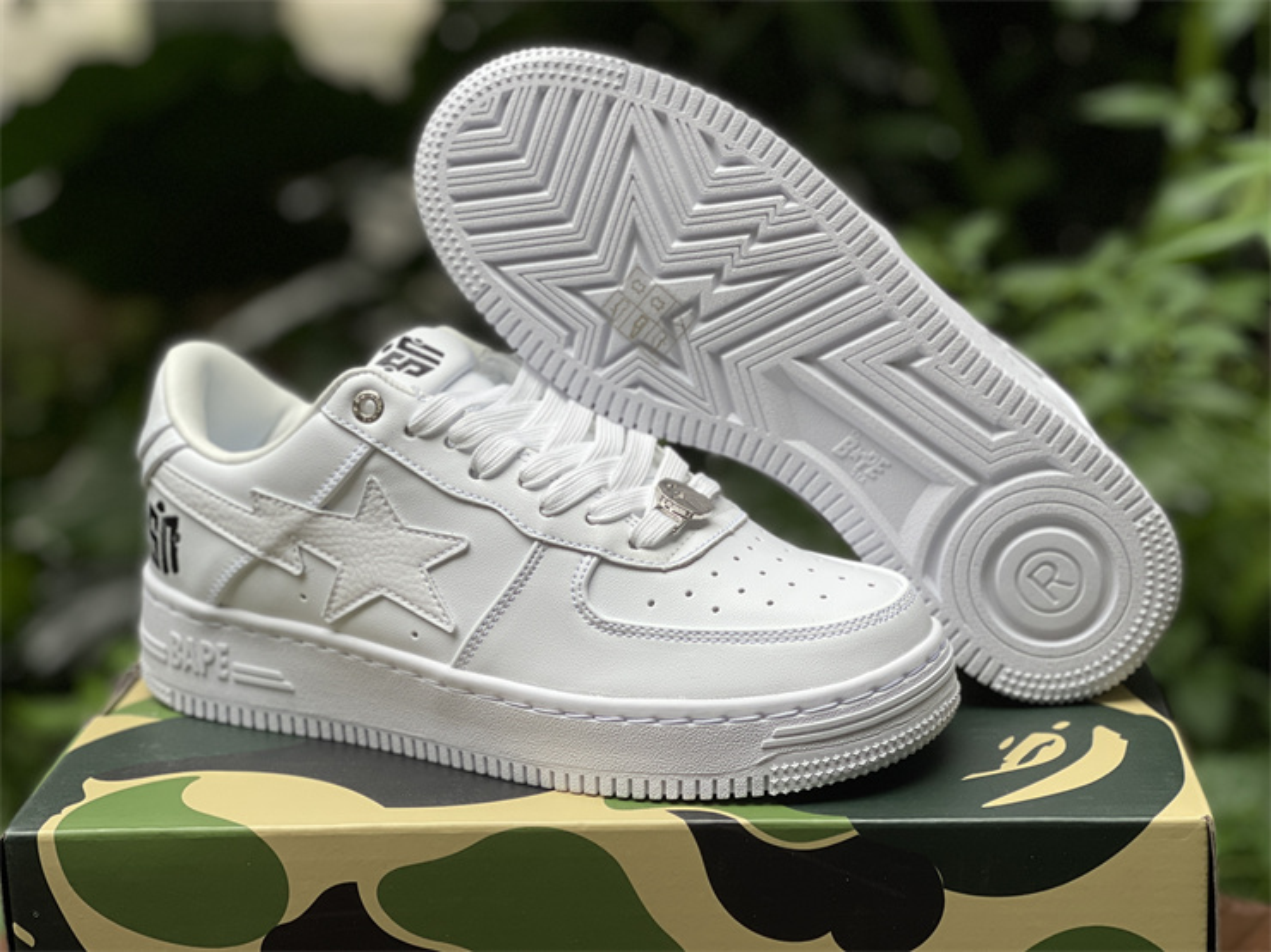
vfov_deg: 22.9
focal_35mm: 64
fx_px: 2348
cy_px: 476
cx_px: 636
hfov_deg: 30.3
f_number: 2.2
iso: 64
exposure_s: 1/121
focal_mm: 7.5
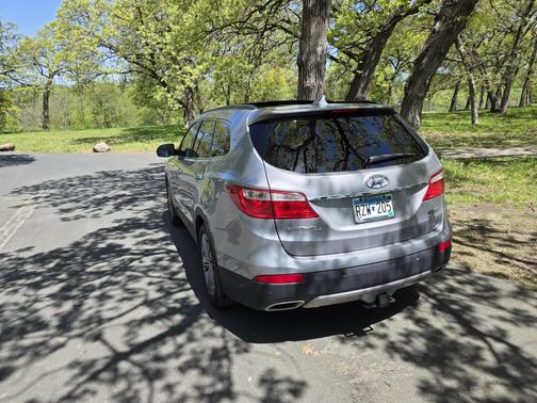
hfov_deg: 73.9
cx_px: 268
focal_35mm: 23
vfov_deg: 58.9
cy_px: 202
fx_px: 357
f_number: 1.7
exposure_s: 1/2586
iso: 80
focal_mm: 6.3
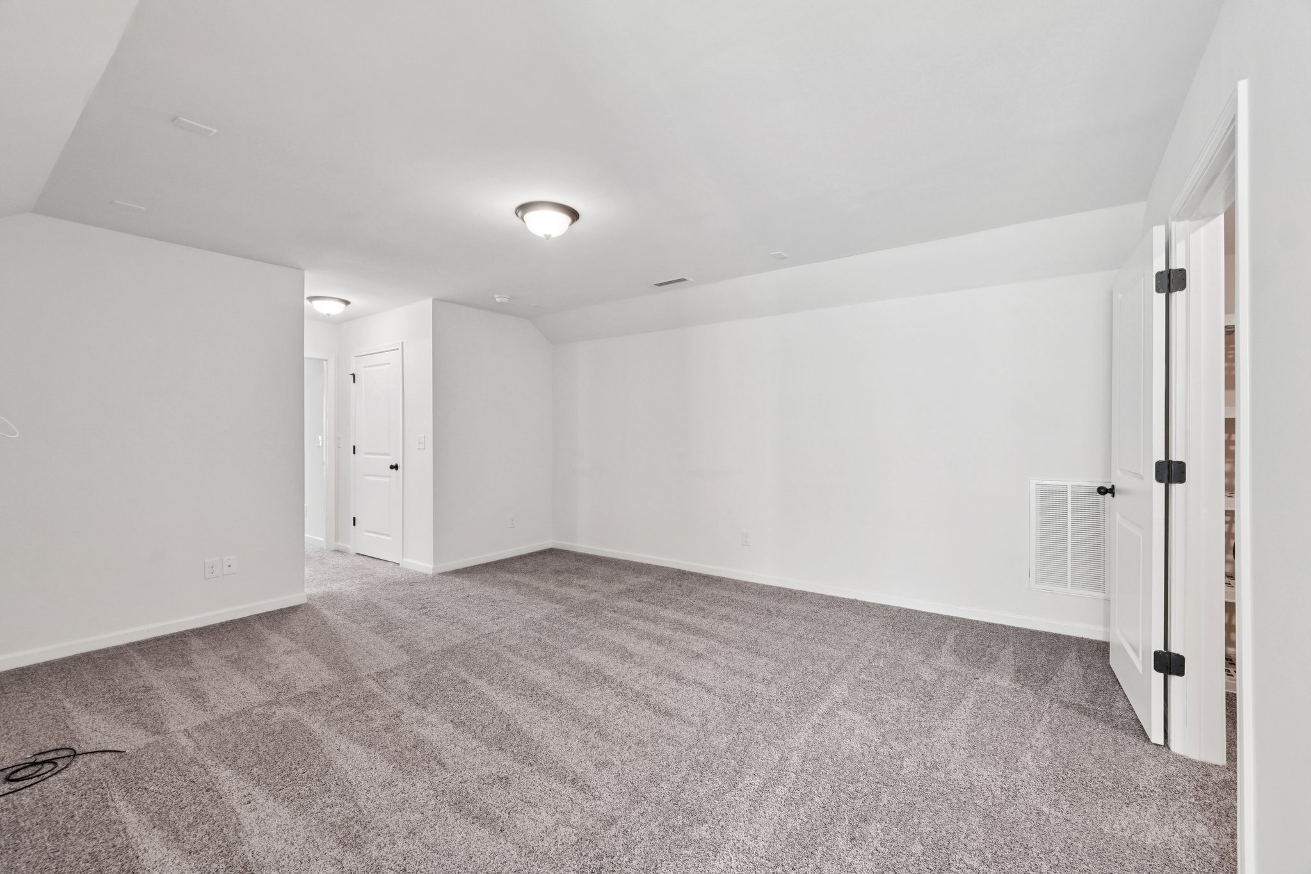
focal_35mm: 15
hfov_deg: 100.4
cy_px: 437
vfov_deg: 77.3
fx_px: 546
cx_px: 656
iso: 400
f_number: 8
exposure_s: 1/6
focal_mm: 10
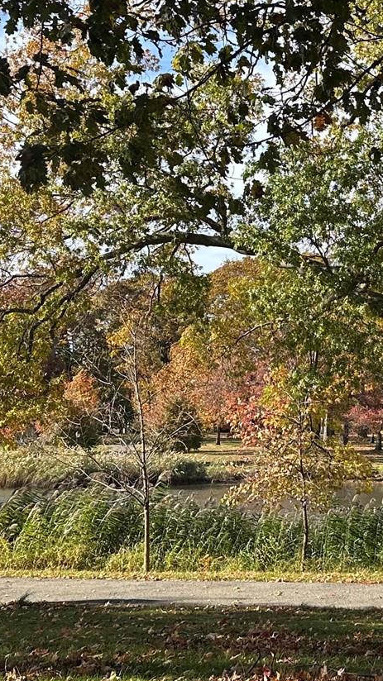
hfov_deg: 18.2
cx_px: 361
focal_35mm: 65
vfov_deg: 31.7
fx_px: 1175
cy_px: 164
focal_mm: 6.86
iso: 80
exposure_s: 1/2110
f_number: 1.78
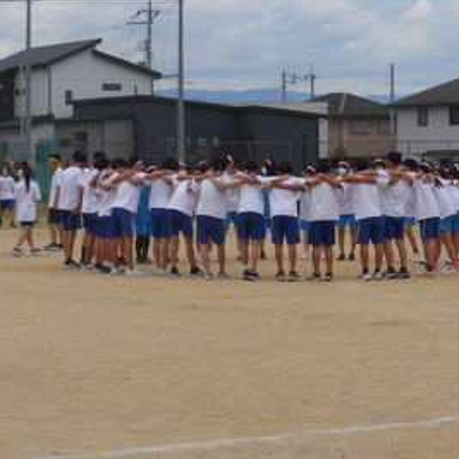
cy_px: 229
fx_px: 2145
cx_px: 296
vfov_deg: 12.2
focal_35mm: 143
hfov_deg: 12.2
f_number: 5.4
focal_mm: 21.5
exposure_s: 1/640
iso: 80
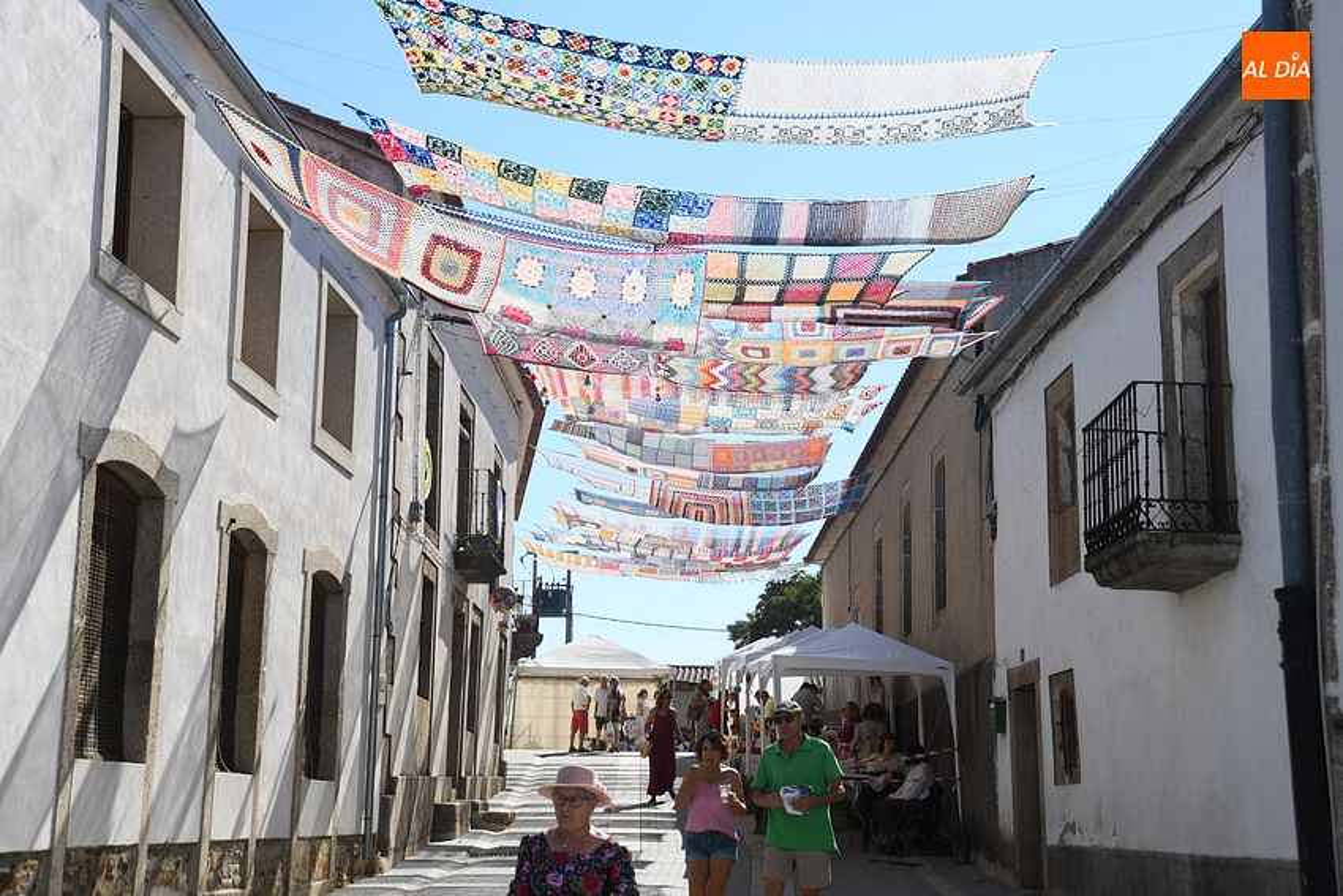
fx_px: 1791
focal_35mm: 48
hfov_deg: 41.1
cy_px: 448
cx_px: 672
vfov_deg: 28.1
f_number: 9
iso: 64
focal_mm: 48
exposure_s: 1/125
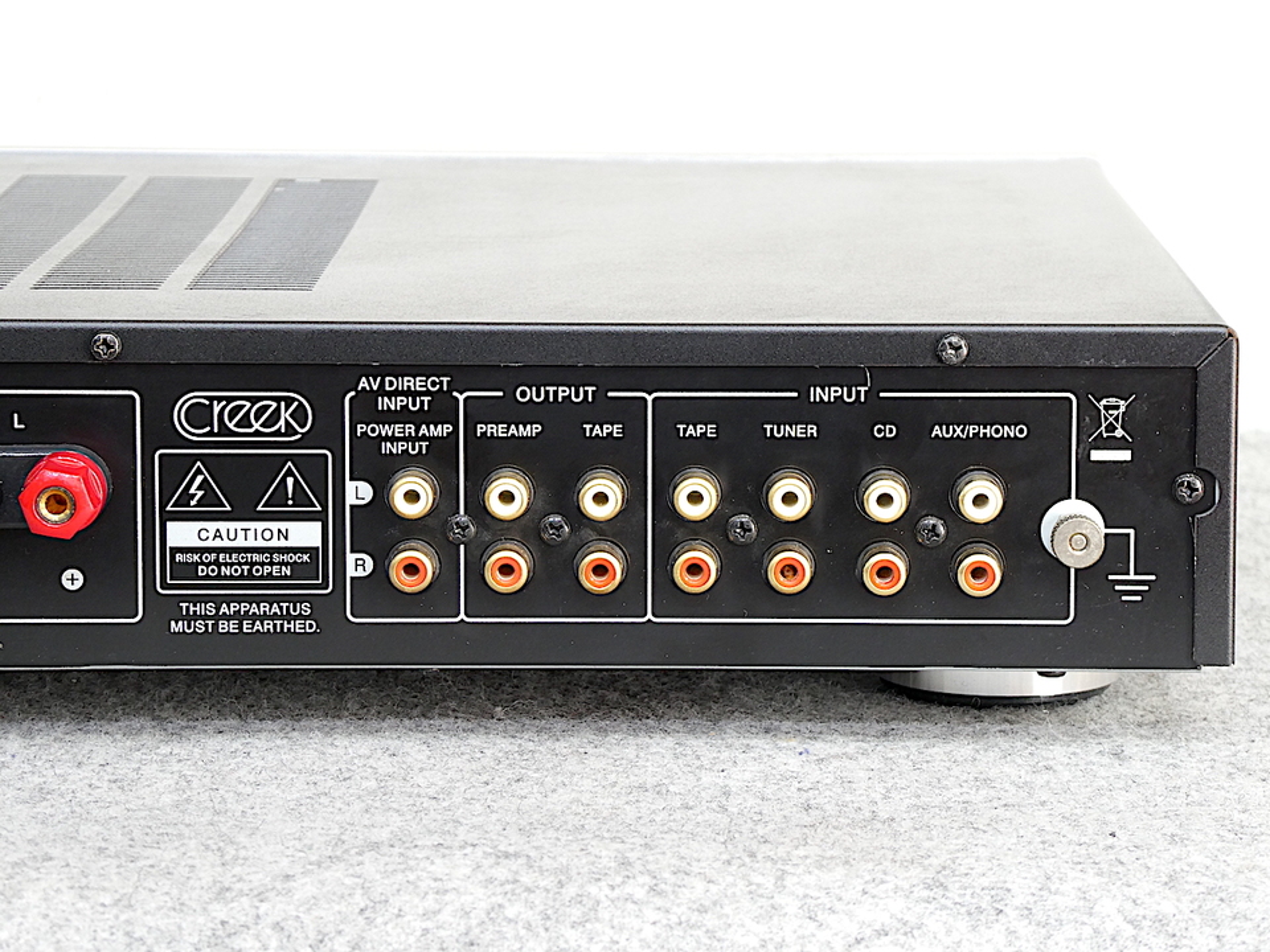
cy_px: 476
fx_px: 4953
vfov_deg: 11.0
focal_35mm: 135
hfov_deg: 14.6
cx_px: 635
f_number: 5.3
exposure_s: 1/6
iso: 200
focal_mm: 24.2
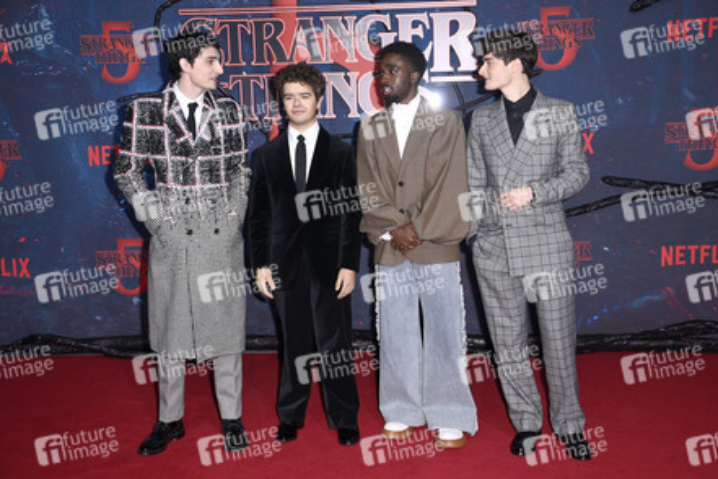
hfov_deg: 42.7
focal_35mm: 46
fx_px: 917
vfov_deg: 29.2
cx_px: 359
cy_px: 243
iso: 500
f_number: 5
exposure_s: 1/200
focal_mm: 45
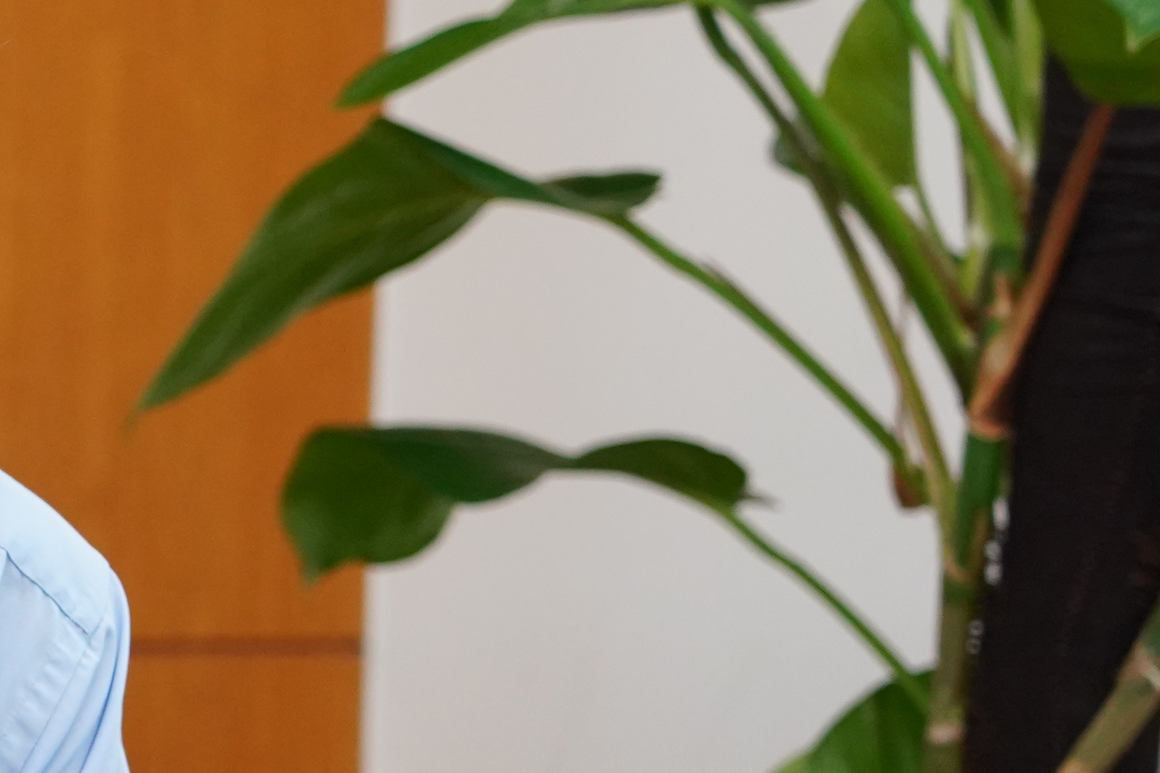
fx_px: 13468
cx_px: -440
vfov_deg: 3.3
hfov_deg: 4.9
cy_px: 484
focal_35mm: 418
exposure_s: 1/80
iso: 1600
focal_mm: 98
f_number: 4.5
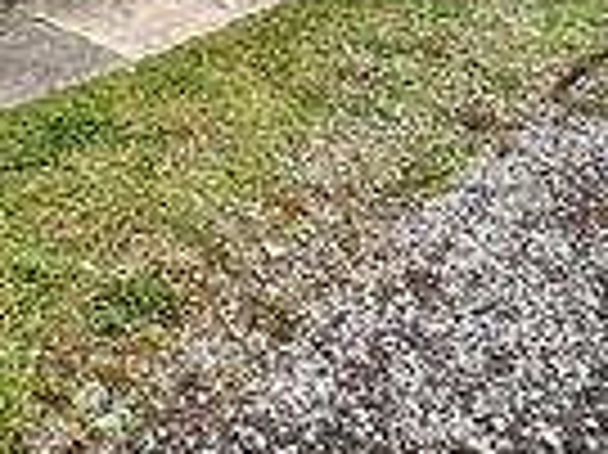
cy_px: -355
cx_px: 68
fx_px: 930
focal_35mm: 53
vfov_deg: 20.1
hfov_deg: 34.3
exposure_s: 1/99
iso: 125
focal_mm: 2.22
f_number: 2.2
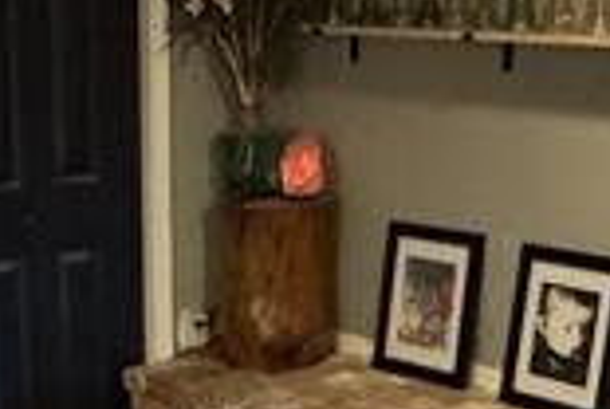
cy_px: 397
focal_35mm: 96
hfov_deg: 21.2
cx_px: 240
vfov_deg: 14.1
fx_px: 1630
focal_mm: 2.22
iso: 2000
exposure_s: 1/24
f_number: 2.2
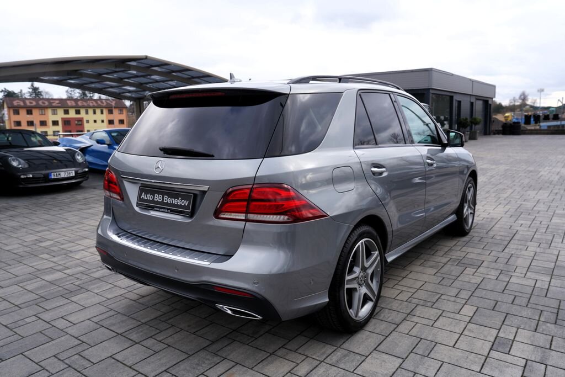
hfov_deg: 67.4
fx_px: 424
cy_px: 188
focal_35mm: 27
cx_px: 282
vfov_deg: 47.9
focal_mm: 27
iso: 100
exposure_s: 1/160
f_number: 6.3
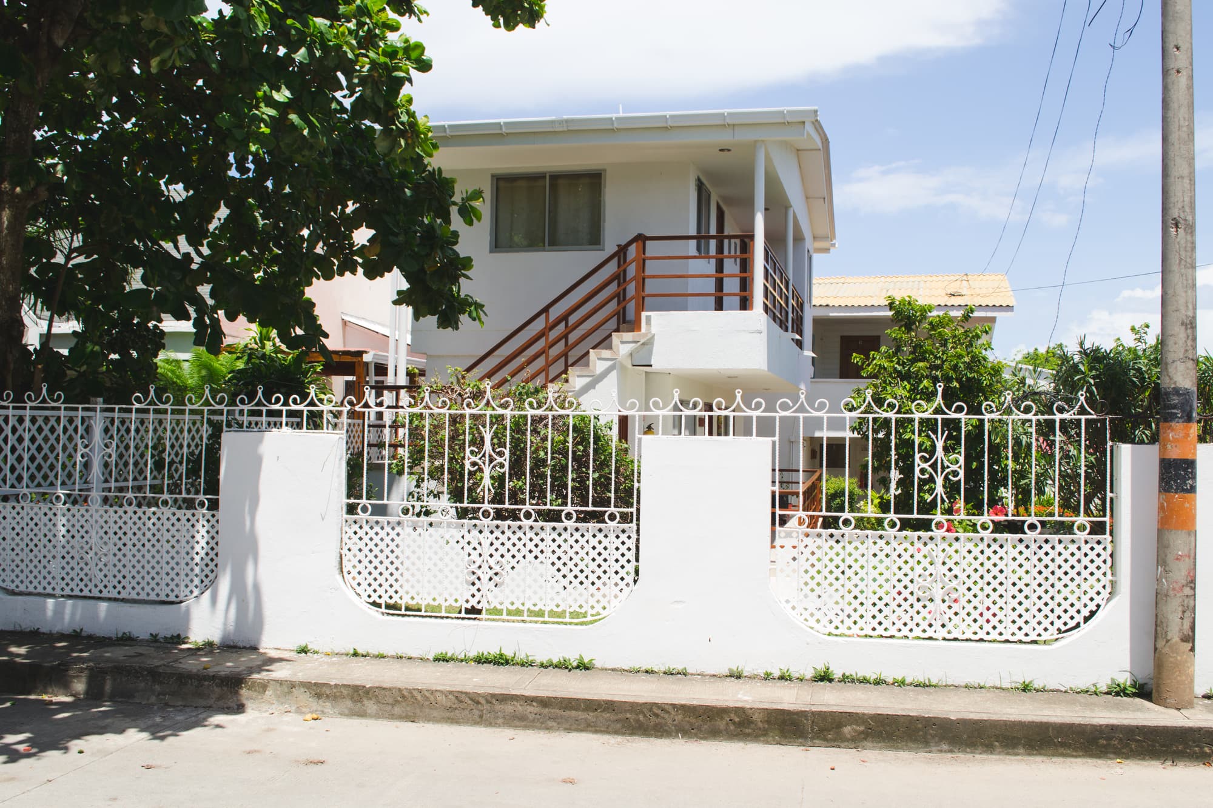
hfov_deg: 61.9
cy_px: 404
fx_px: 1011
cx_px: 606
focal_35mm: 30
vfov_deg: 43.6
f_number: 8
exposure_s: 1/250
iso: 100
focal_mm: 20
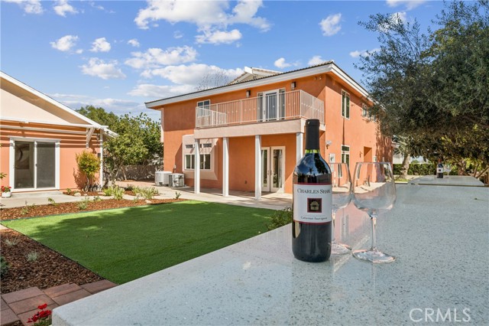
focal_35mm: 20
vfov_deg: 61.4
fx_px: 274
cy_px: 163
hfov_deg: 83.4
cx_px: 244
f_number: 22
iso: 100
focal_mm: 20.2
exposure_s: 1/40
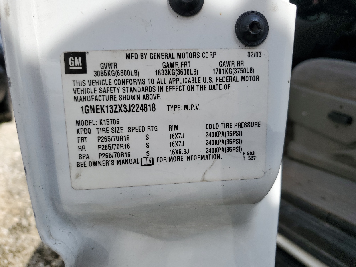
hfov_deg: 67.3
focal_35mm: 26
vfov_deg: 53.1
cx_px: 178
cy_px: 134
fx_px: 267
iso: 50
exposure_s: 1/3333
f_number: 1.5
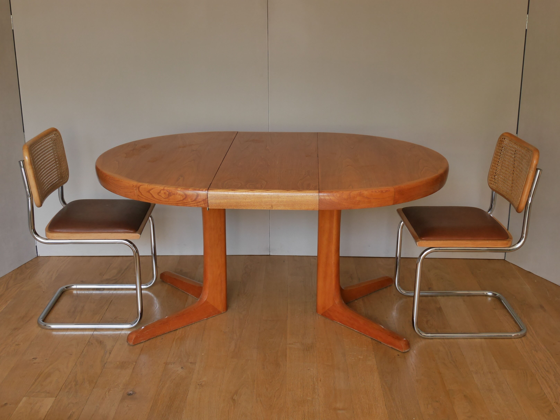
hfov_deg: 42.9
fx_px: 712
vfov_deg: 32.9
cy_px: 210
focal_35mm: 44
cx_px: 280
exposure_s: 1/60
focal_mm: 22
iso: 640
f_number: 4.9
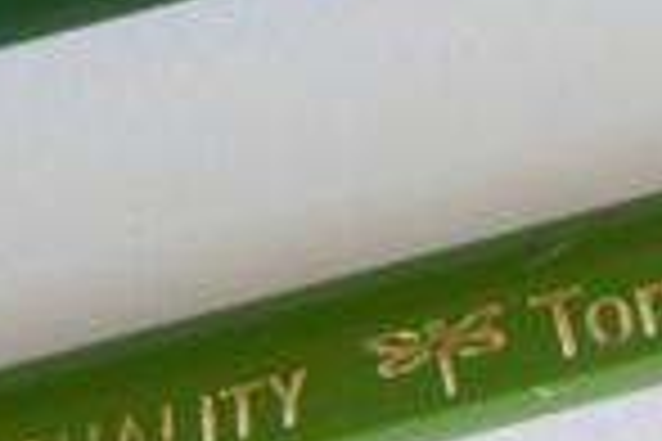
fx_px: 4965
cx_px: 1387
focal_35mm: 270
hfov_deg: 7.3
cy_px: -162
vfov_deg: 5.1
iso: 640
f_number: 7.1
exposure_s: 1/30
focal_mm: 41.8
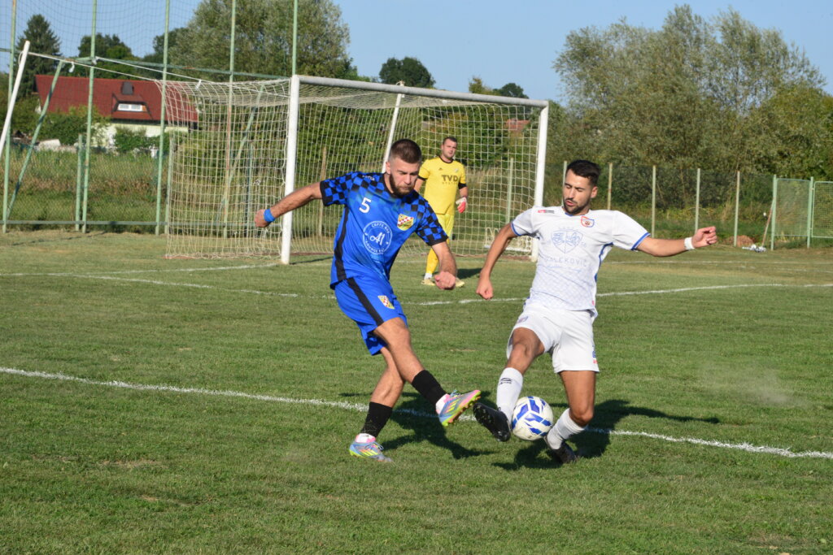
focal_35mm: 112
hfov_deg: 18.3
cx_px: 416
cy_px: 278
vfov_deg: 12.2
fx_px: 2592
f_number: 16
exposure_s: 1/1000
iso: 2000
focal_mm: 112
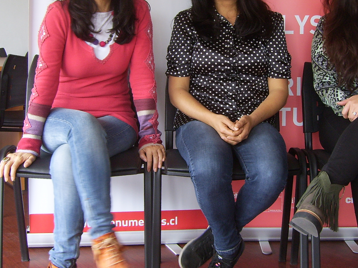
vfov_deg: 24.7
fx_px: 610
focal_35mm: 59
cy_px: 84
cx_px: 219
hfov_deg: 32.6
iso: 100
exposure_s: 1/6
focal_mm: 7.8
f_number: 6.4
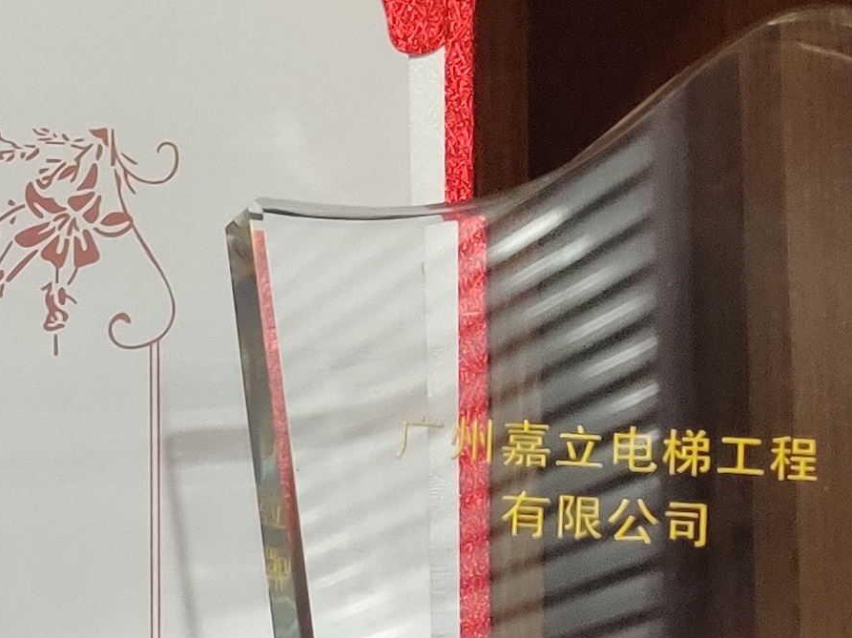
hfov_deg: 14.0
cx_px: -792
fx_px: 2977
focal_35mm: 121
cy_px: 835
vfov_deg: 11.9
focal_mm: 4.75
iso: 800
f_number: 1.65
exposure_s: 1/50
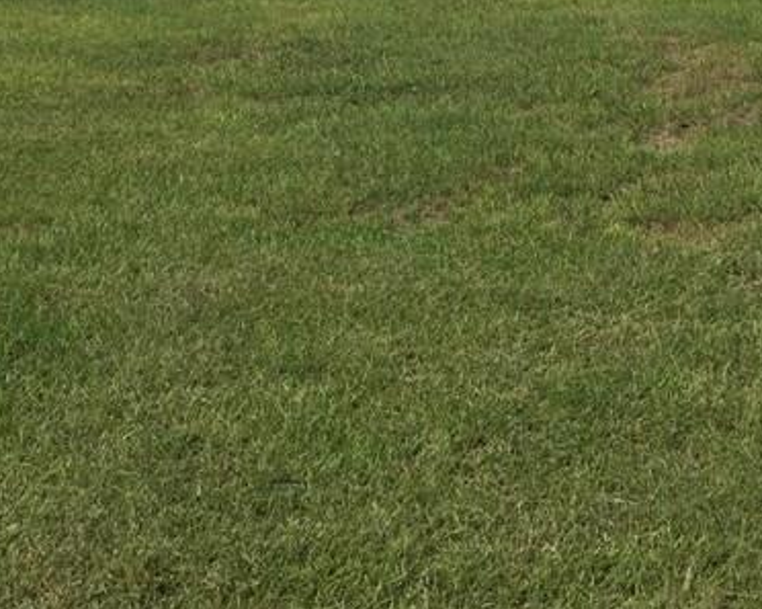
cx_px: 481
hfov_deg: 24.4
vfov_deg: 18.5
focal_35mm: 78
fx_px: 1758
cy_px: -137
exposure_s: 1/2083
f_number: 2.2
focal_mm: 4.15
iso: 32
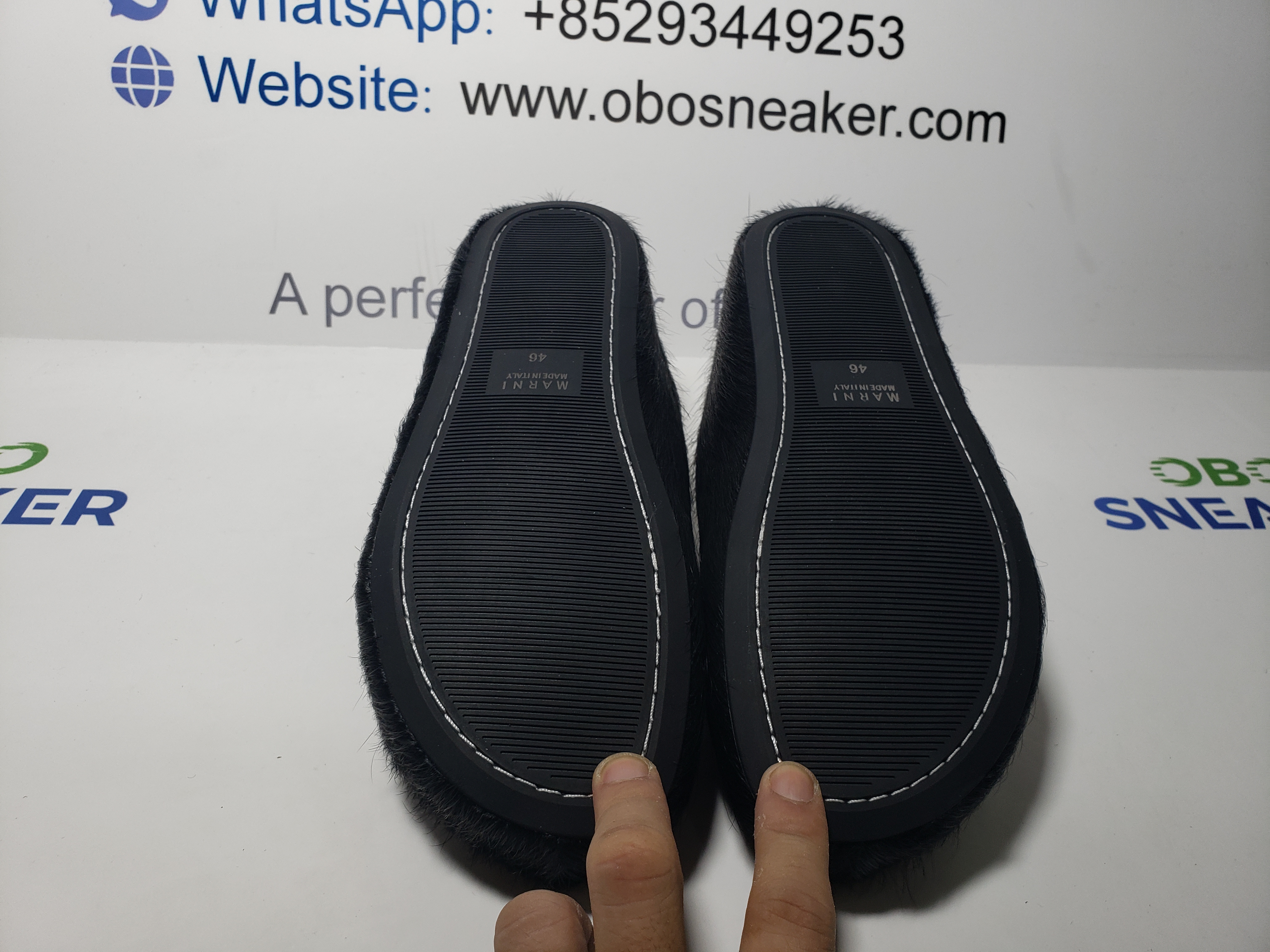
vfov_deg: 53.1
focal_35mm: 26
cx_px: 635
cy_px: 476
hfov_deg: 67.3
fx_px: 954
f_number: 2.4
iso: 50
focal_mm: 4.3
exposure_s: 1/202
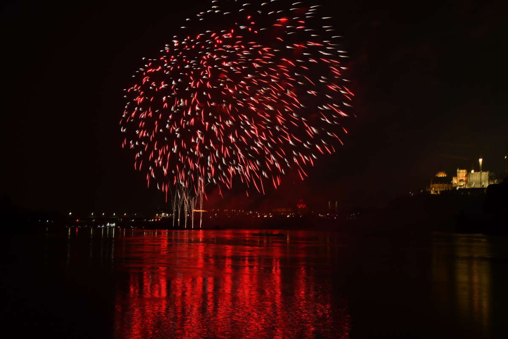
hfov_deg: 48.7
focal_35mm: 40
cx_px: 254
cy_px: 170
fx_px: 561
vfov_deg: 33.6
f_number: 11
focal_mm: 26.5
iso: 400
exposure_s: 1.6
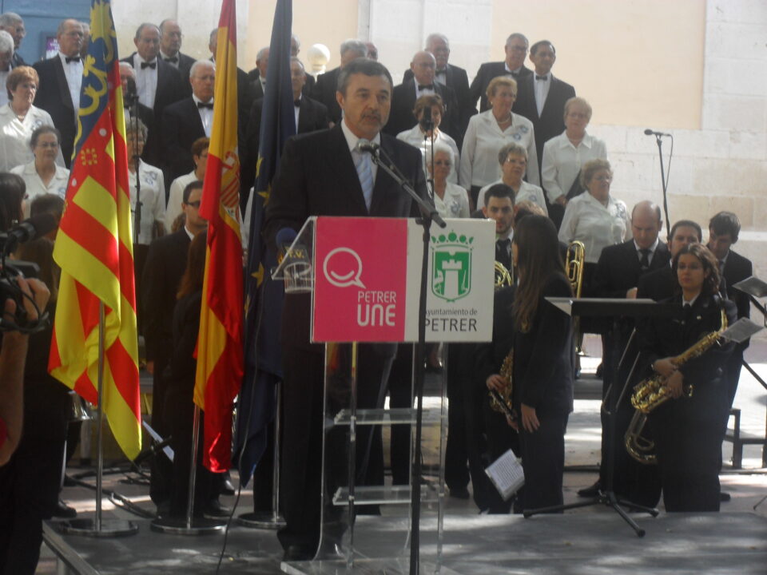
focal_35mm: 105
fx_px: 2327
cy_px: 288
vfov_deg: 14.1
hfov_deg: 18.7
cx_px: 384
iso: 120
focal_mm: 18.9
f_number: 5.8
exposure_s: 1/60
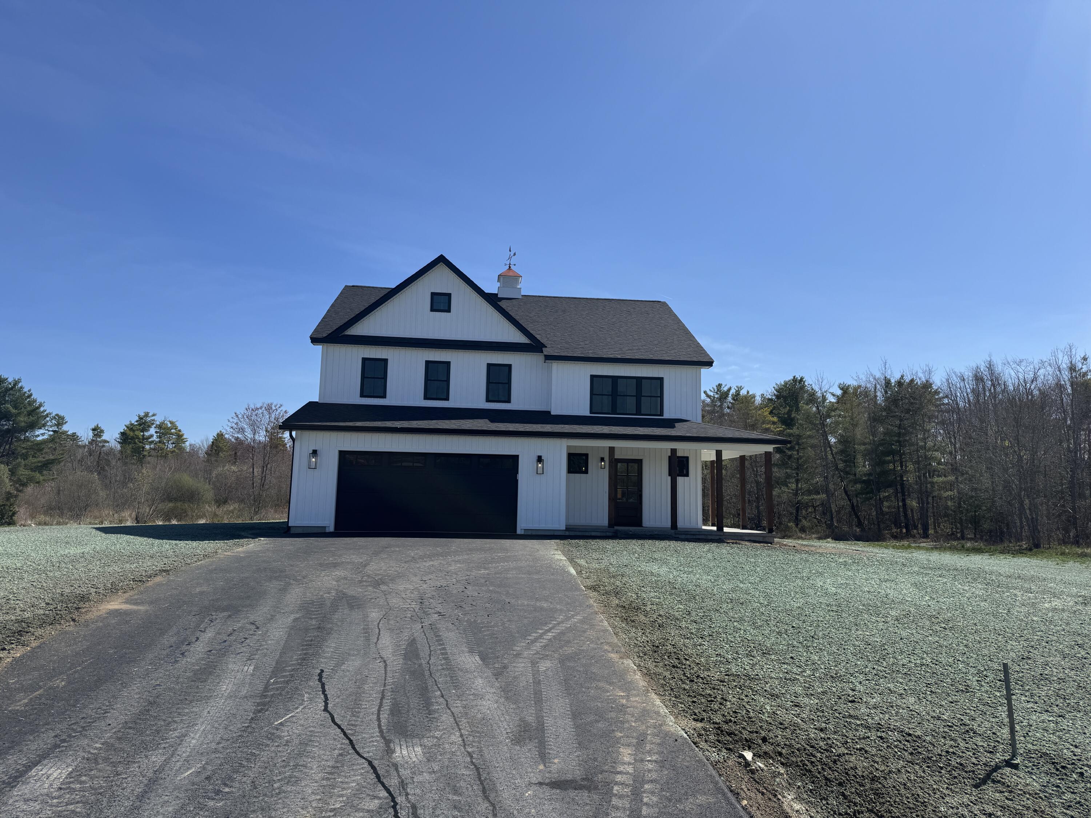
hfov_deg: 71.6
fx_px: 756
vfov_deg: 56.8
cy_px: 409
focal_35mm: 24
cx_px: 546
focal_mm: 6.76
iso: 80
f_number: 1.78
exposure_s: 1/5814
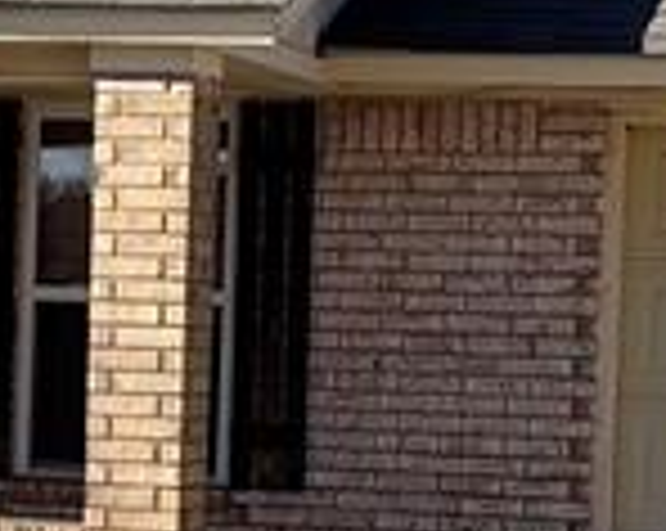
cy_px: 418
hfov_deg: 11.3
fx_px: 3327
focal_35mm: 169
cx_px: 14
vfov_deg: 9.1
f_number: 1.6
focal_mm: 5.1
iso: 32
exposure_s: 1/2336
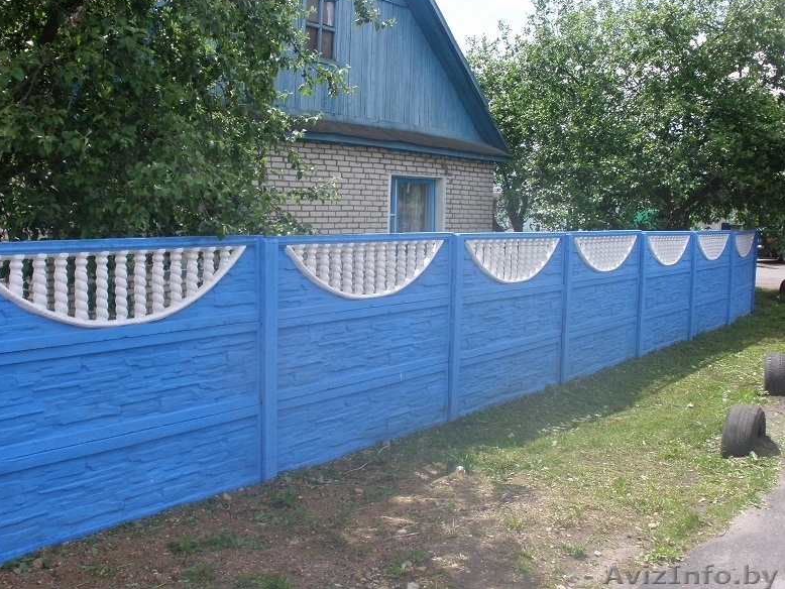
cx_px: 383
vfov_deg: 38.7
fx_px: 839
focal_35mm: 37
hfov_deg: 50.1
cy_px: 288
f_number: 5.6
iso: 64
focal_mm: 6.3
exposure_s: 1/160
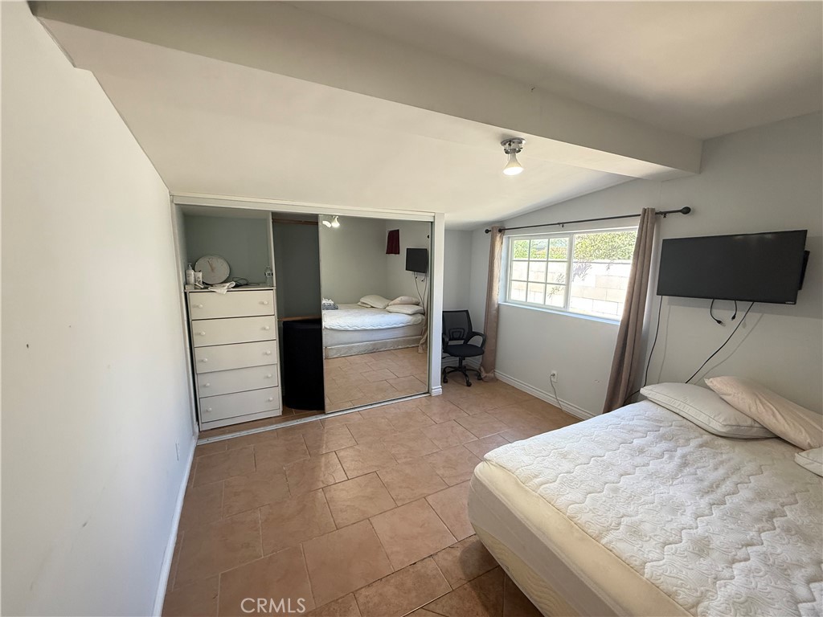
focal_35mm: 14
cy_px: 308
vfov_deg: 85.7
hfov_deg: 102.1
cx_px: 412
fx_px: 333
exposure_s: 1/120
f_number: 2.2
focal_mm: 2.22
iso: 400
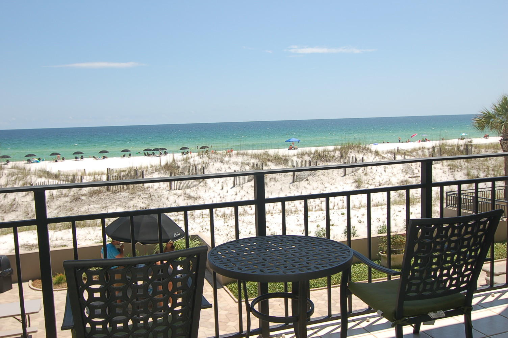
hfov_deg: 53.2
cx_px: 254
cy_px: 169
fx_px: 508
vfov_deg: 36.8
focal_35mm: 36
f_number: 10
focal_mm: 24
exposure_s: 1/400
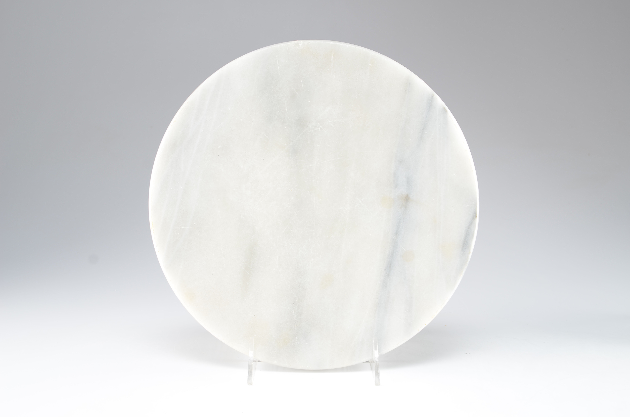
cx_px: 315
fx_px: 838
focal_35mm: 48
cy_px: 208
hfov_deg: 41.2
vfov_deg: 28.0
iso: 100
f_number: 7.1
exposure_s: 1/80
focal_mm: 32
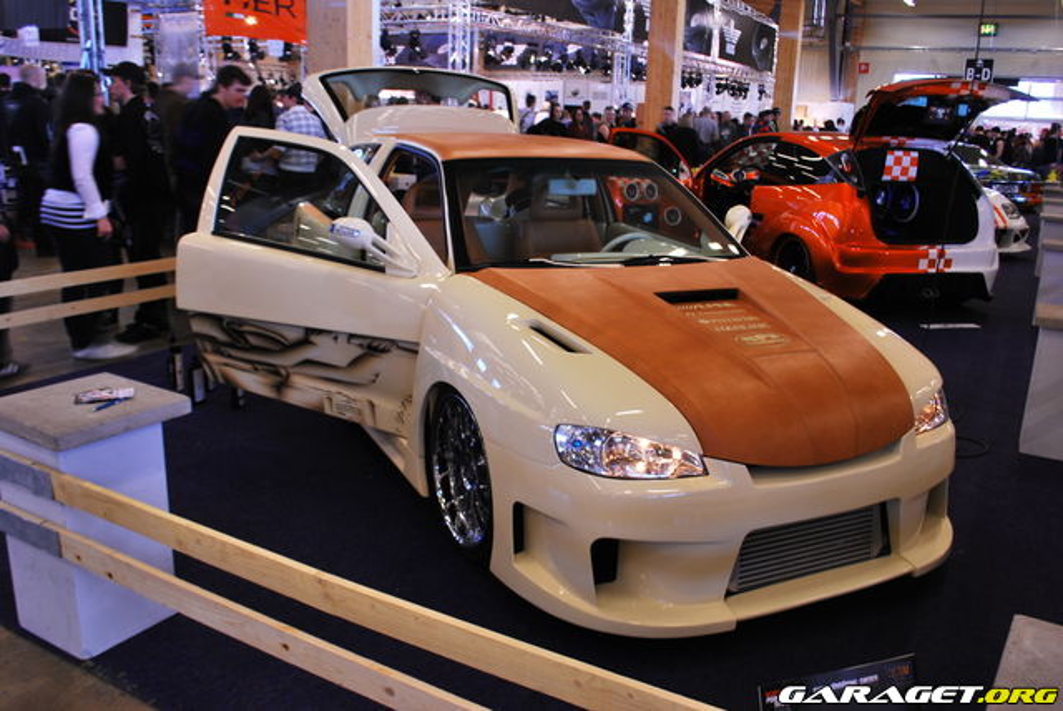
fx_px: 887
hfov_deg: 61.9
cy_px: 356
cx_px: 532
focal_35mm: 30
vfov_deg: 43.7
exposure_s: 1/6
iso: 100
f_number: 8
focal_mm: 20
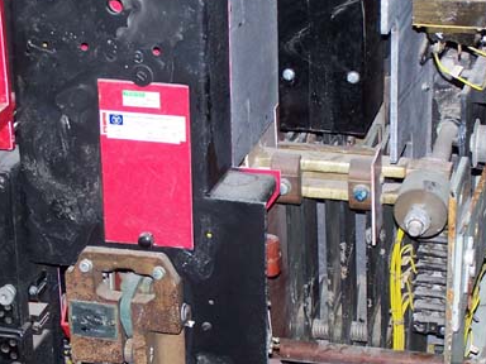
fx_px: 1615
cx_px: 259
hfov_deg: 17.1
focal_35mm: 115
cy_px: 244
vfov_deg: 12.9
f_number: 3.2
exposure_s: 1/60
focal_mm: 11.5
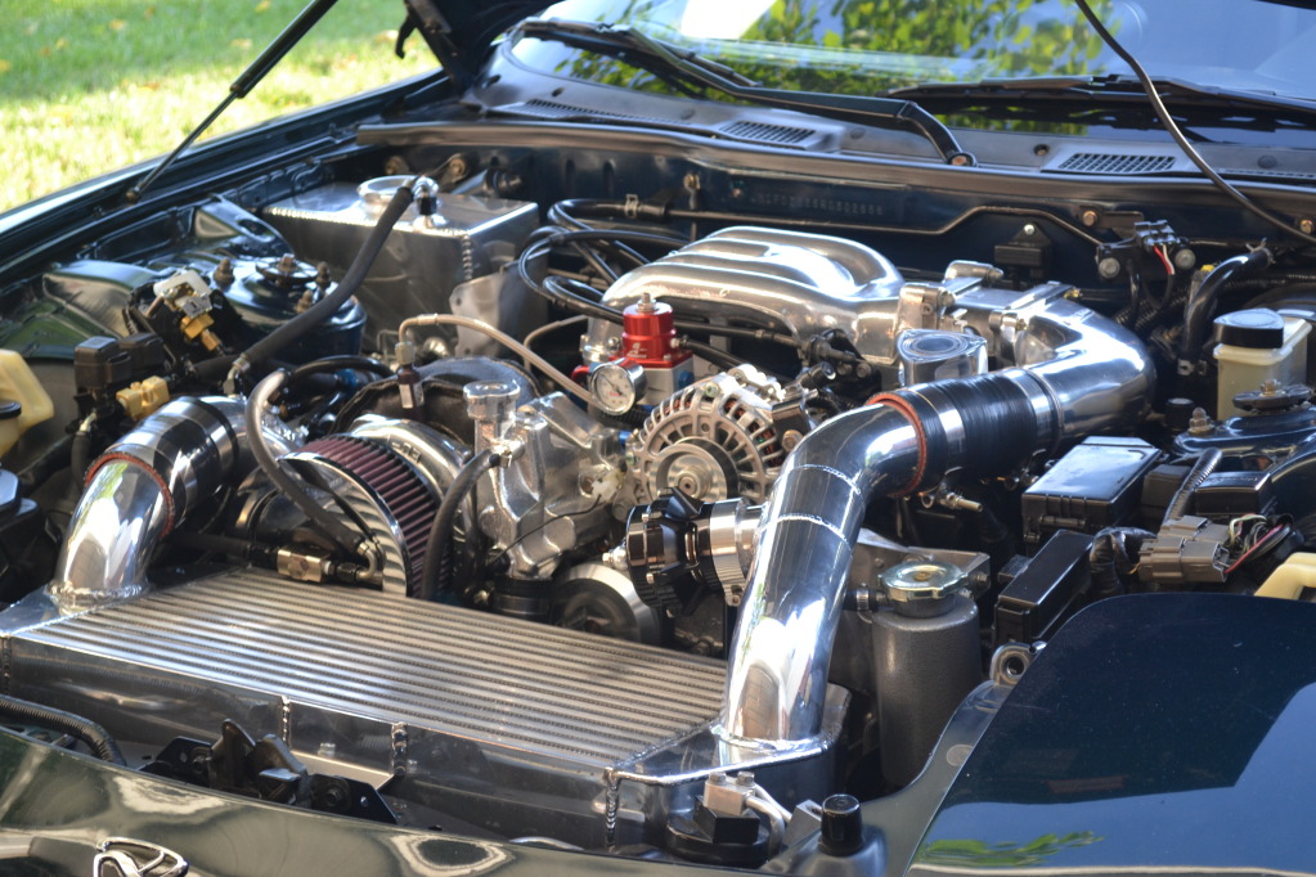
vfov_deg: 18.2
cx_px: 658
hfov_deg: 27.0
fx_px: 2741
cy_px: 438
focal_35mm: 75
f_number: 5.6
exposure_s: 1/60
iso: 450
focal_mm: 50
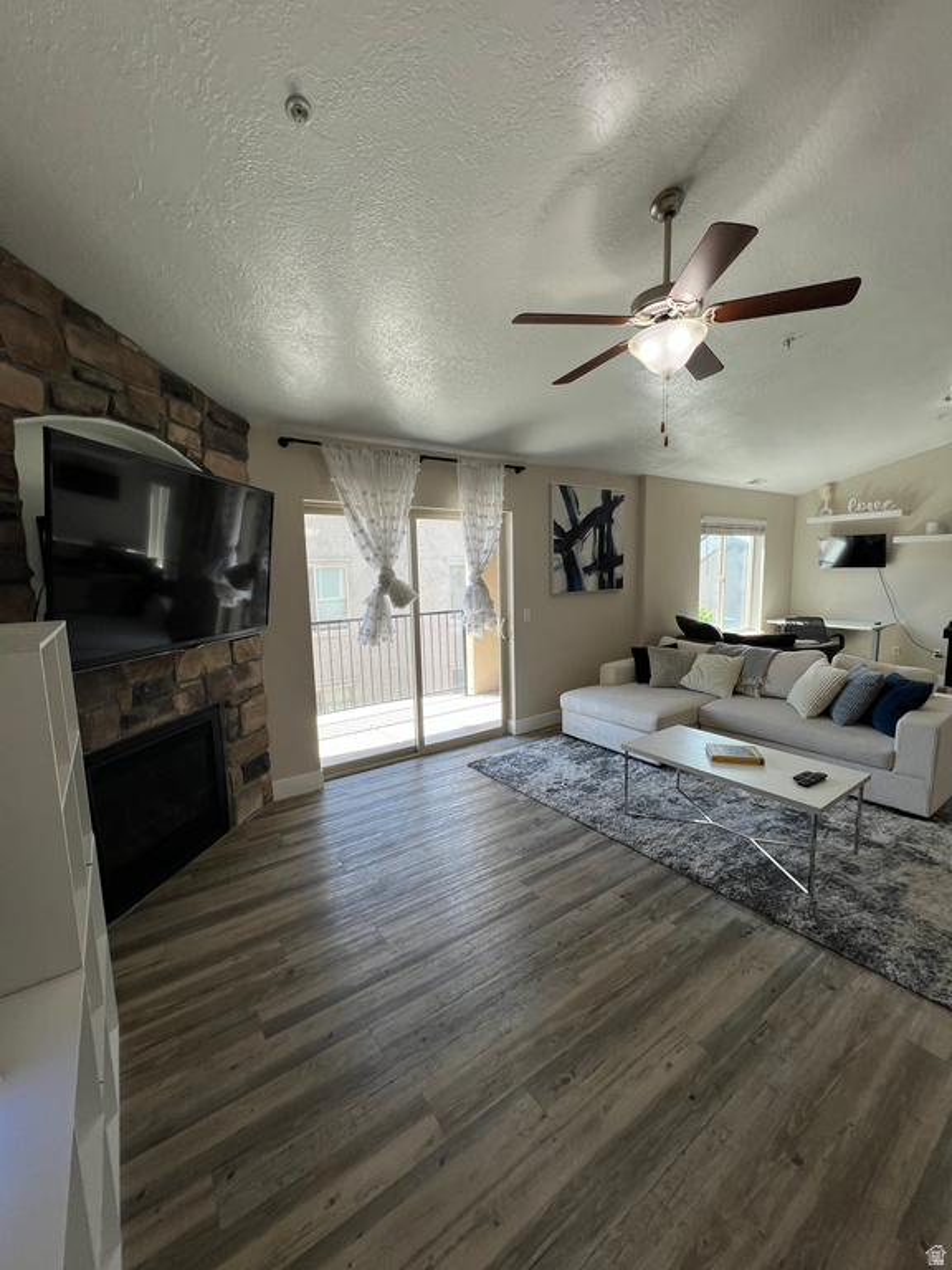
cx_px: 476
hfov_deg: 89.9
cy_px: 635
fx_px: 477
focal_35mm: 13
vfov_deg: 106.2
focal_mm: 1.57
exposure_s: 1/120
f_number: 1.8
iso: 40
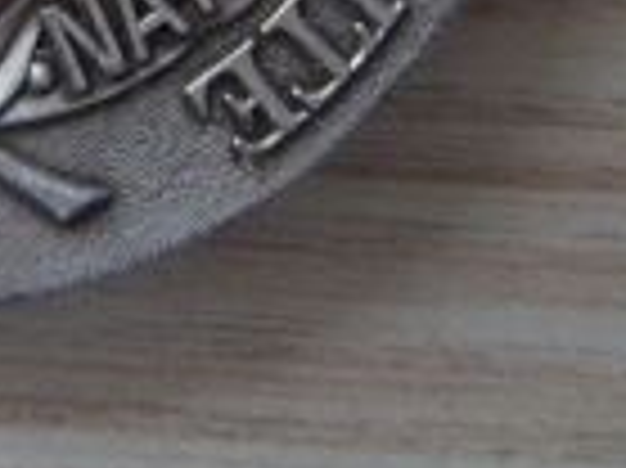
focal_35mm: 97
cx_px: -180
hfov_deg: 18.8
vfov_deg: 13.9
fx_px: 1753
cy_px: -320
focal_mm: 5.05
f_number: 3.5
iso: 174
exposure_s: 1/8
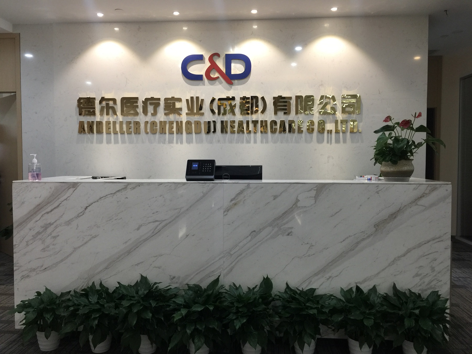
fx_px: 395
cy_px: 177
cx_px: 236
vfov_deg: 48.2
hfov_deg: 61.7
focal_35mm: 29
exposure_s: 1/33
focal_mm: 4.15
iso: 64
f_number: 2.2
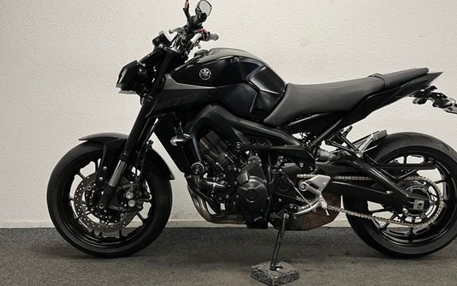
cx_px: 253
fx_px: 411
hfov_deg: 58.0
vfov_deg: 38.3
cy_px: 130
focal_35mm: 33
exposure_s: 1/50
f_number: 1.6
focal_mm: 5.1
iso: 80
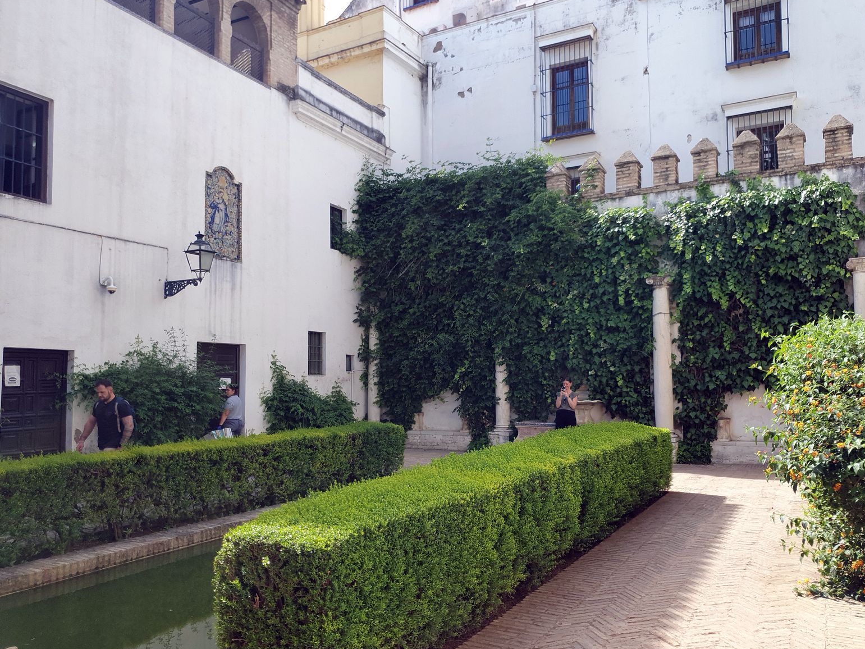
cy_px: 330
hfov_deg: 65.3
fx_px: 675
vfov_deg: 51.4
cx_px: 431
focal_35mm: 27
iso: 50
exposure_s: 1/805
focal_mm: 4.32
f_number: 1.5
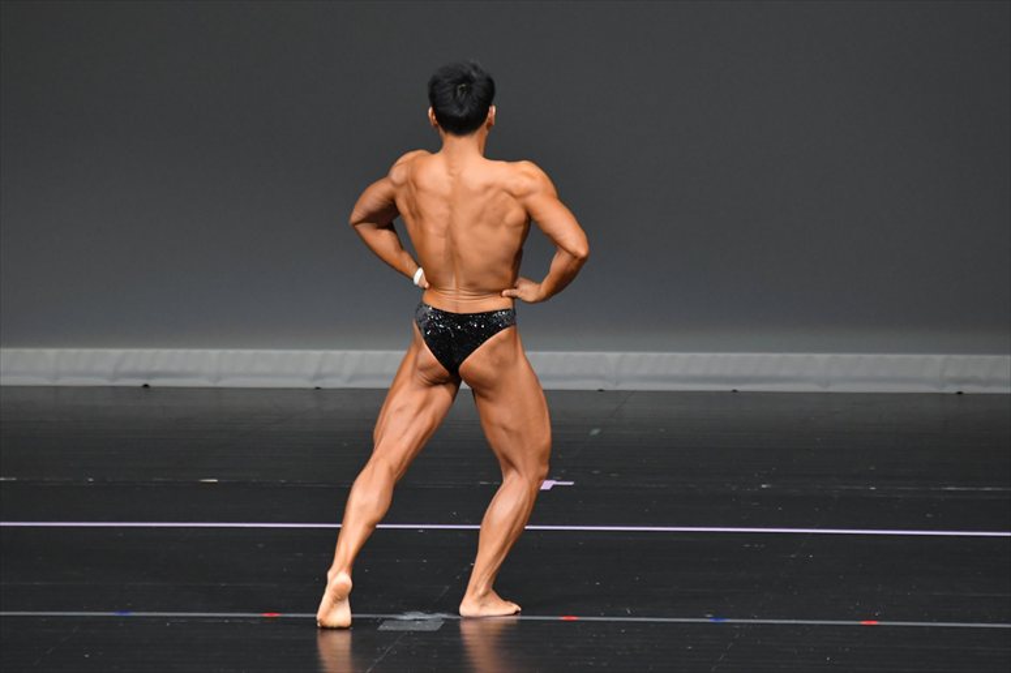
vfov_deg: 3.7
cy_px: 336
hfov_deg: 5.5
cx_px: 506
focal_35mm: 375
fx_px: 10526
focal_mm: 250
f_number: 5.6
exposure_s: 1/400
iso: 4000
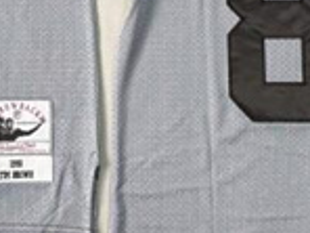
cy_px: -6
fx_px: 869
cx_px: 96
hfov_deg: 20.1
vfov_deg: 15.0
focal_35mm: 97
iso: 200
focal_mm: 6.76
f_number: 1.78
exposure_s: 1/108
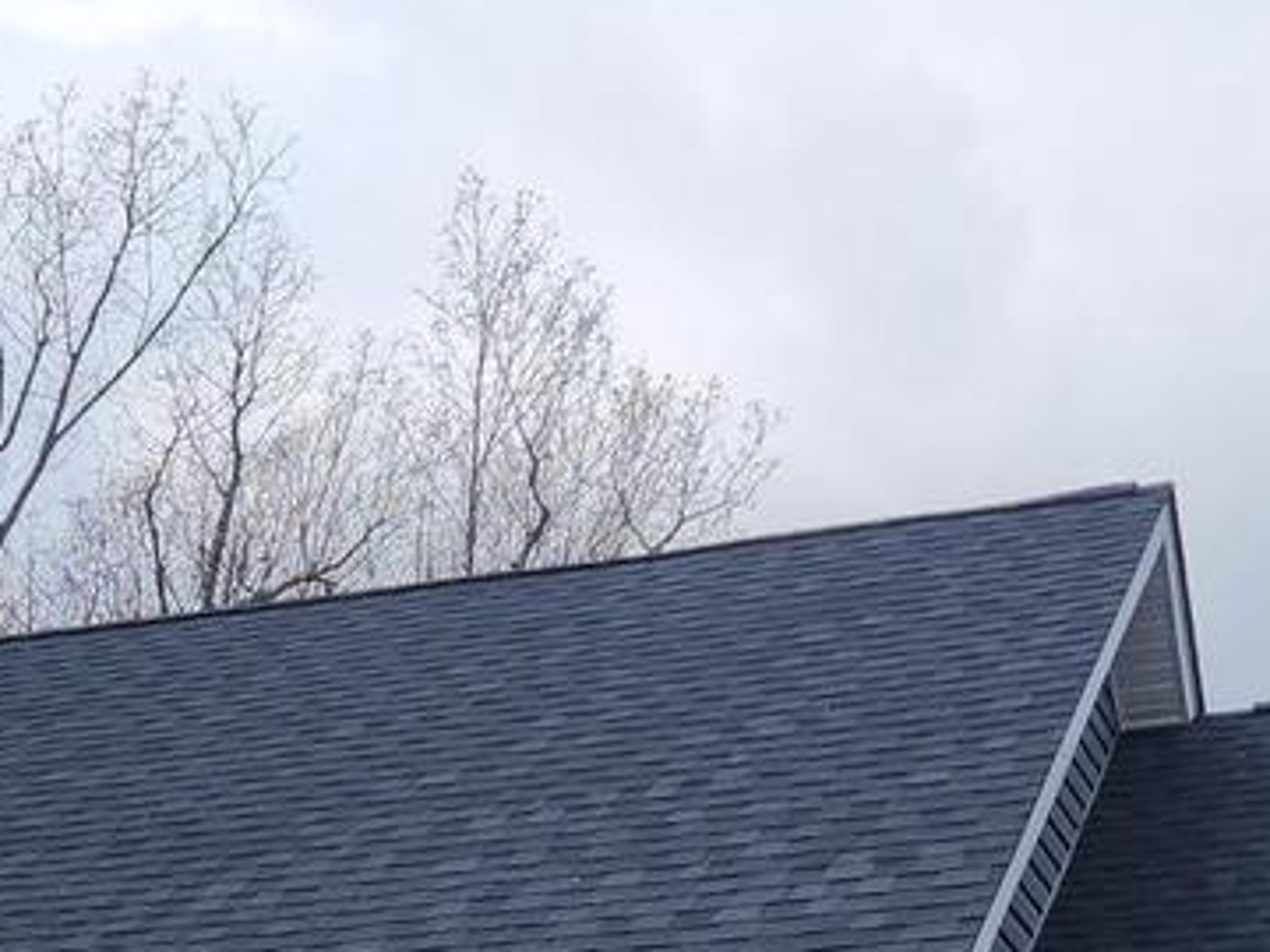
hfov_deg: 21.2
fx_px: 3375
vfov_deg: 14.7
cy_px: 1516
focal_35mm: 92
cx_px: 342
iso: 20
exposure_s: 1/803
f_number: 1.8
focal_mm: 5.4
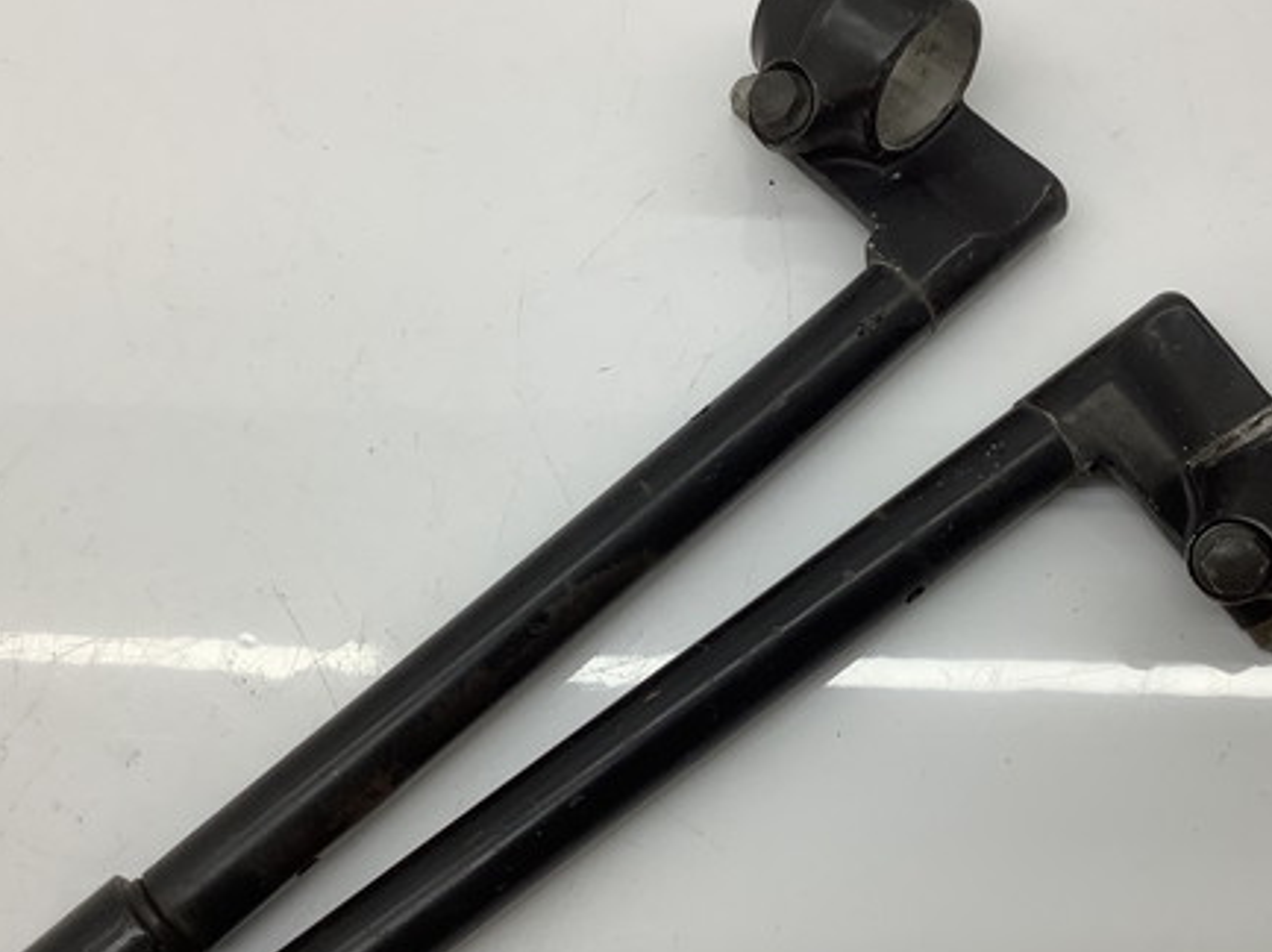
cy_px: 529
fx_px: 1579
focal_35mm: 43
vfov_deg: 33.5
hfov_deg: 43.8
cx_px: 726
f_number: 2.4
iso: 32
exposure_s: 1/120
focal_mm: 3.3
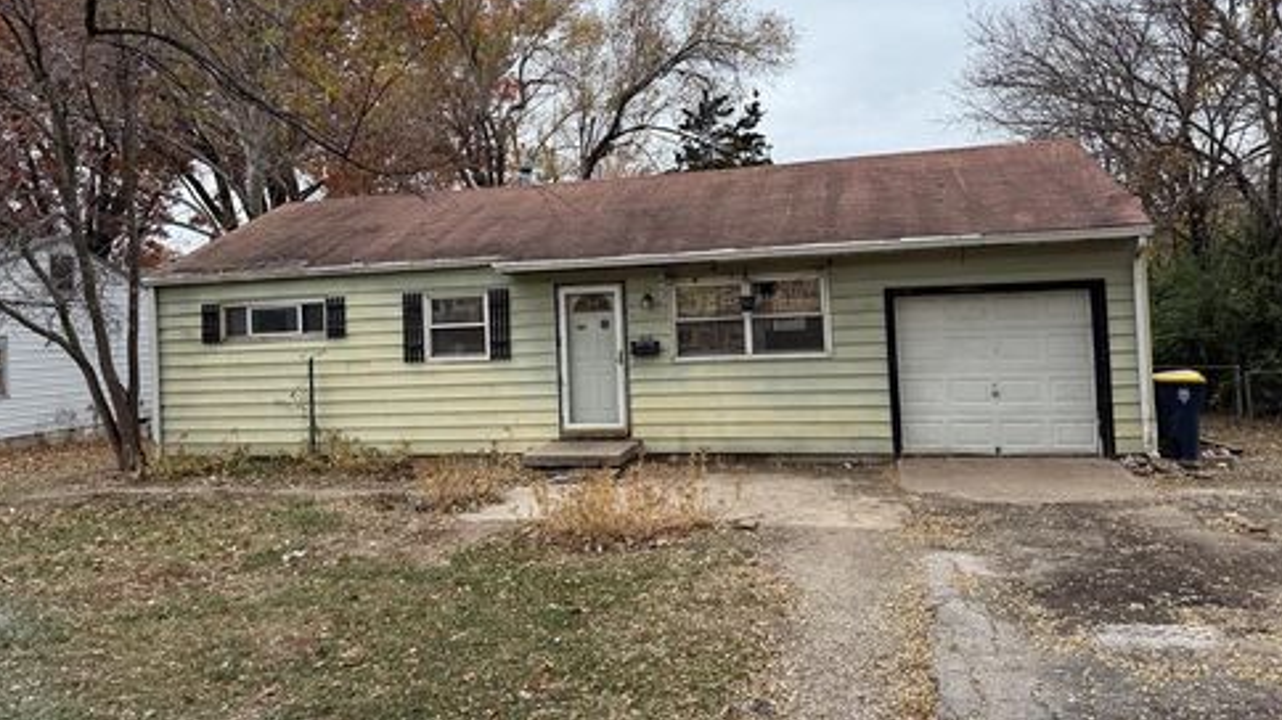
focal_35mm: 27
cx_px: 630
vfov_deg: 42.7
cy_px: 287
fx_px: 918
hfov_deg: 69.9
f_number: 1.78
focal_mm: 6.76
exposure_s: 1/805
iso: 80
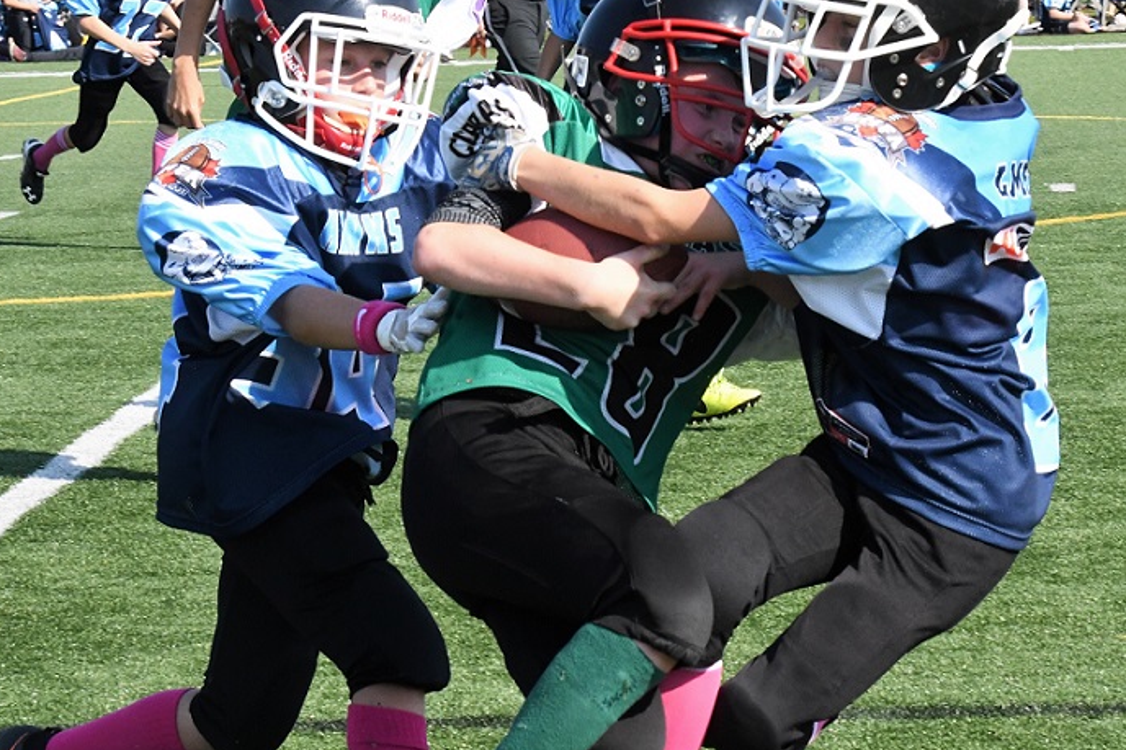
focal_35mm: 140
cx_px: 677
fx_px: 4378
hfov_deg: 14.6
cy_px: 395
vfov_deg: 9.8
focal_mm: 70
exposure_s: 1/1000
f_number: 16
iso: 2200
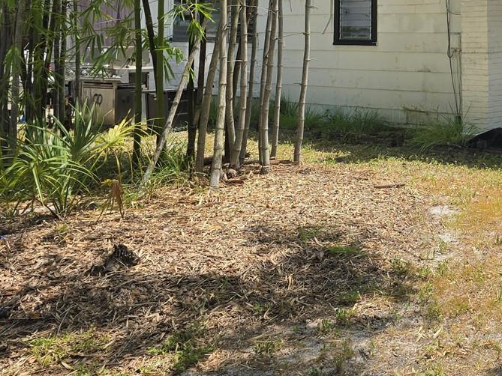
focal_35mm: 55
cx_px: 588
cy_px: 19
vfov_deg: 25.5
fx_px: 798
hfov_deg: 30.3
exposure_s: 1/638
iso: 12
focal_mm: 6.3
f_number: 1.7
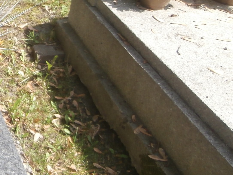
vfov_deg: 21.8
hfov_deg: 24.7
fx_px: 444
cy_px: 21
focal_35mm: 66
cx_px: -87
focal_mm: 4.2
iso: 100
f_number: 3
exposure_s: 1/320
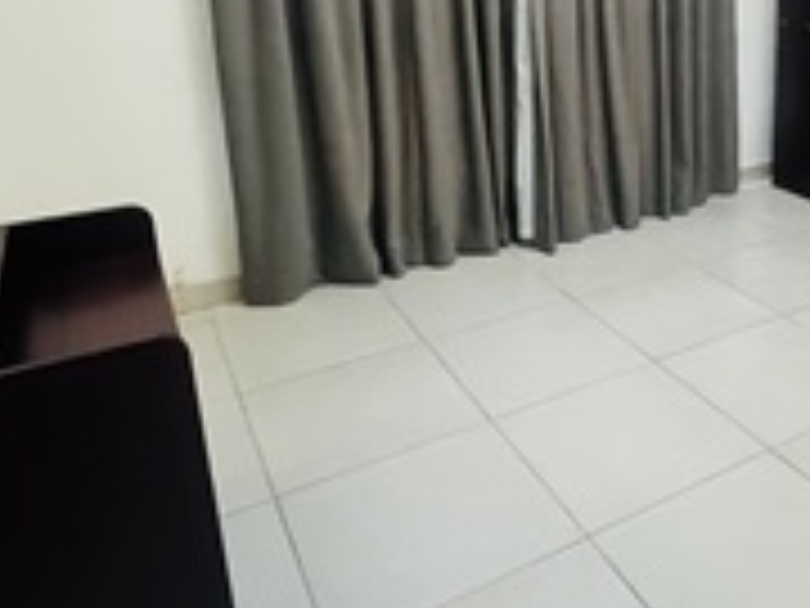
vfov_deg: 41.5
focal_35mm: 33
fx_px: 772
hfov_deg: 50.9
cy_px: 142
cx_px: 682
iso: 1000
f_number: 1.8
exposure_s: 1/50
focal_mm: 1.57
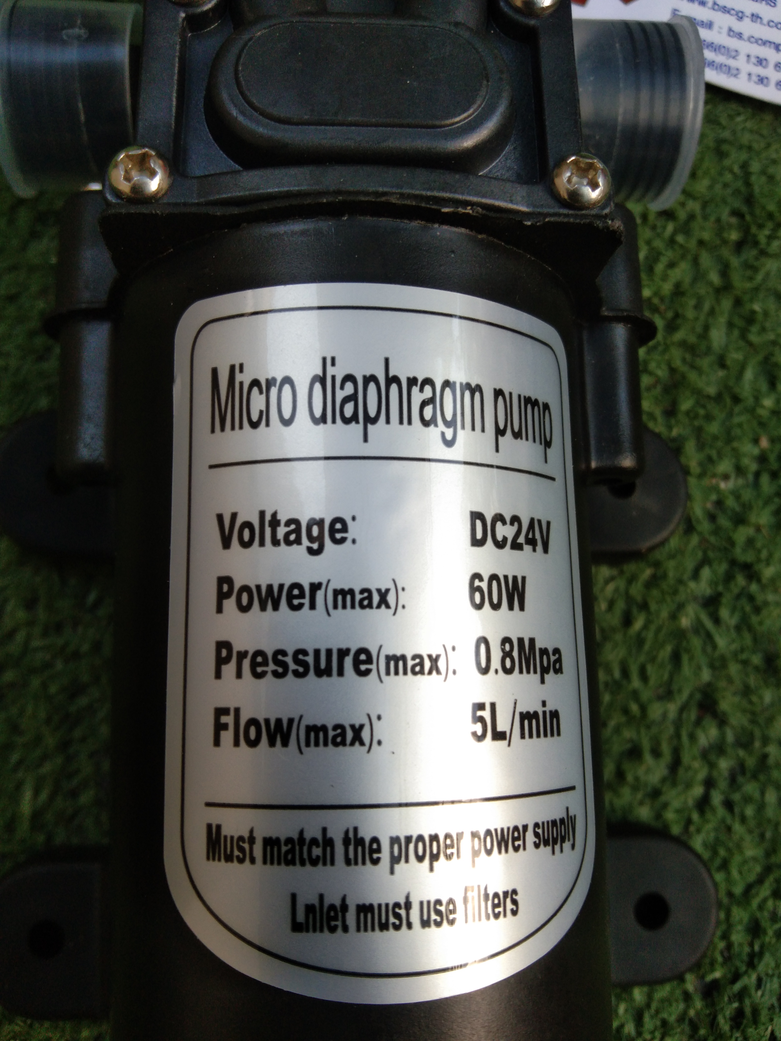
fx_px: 902
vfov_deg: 60.0
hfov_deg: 46.8
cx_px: 390
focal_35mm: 30
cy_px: 520
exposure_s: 1/100
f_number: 2.2
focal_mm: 3.65
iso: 85
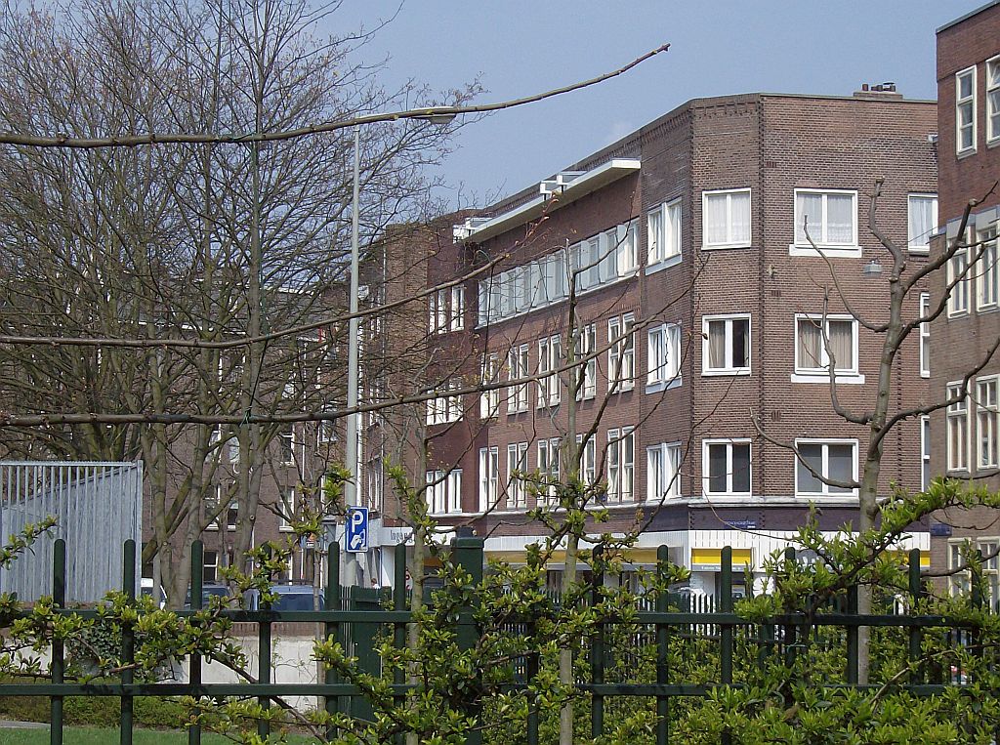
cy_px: 372
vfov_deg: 13.7
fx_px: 3113
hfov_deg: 18.3
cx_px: 500
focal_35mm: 108
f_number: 7.8
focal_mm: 18
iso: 100
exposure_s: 1/343
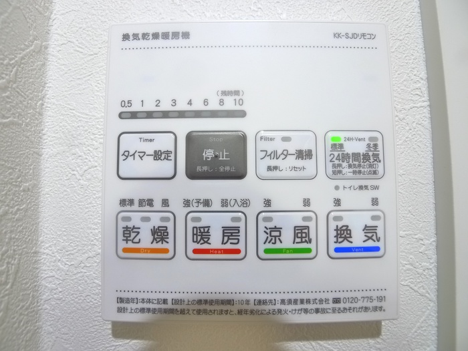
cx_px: 234
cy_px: 176
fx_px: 324
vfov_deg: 56.8
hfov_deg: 71.6
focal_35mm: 24
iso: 400
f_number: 2
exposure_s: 1/40
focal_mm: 5.1
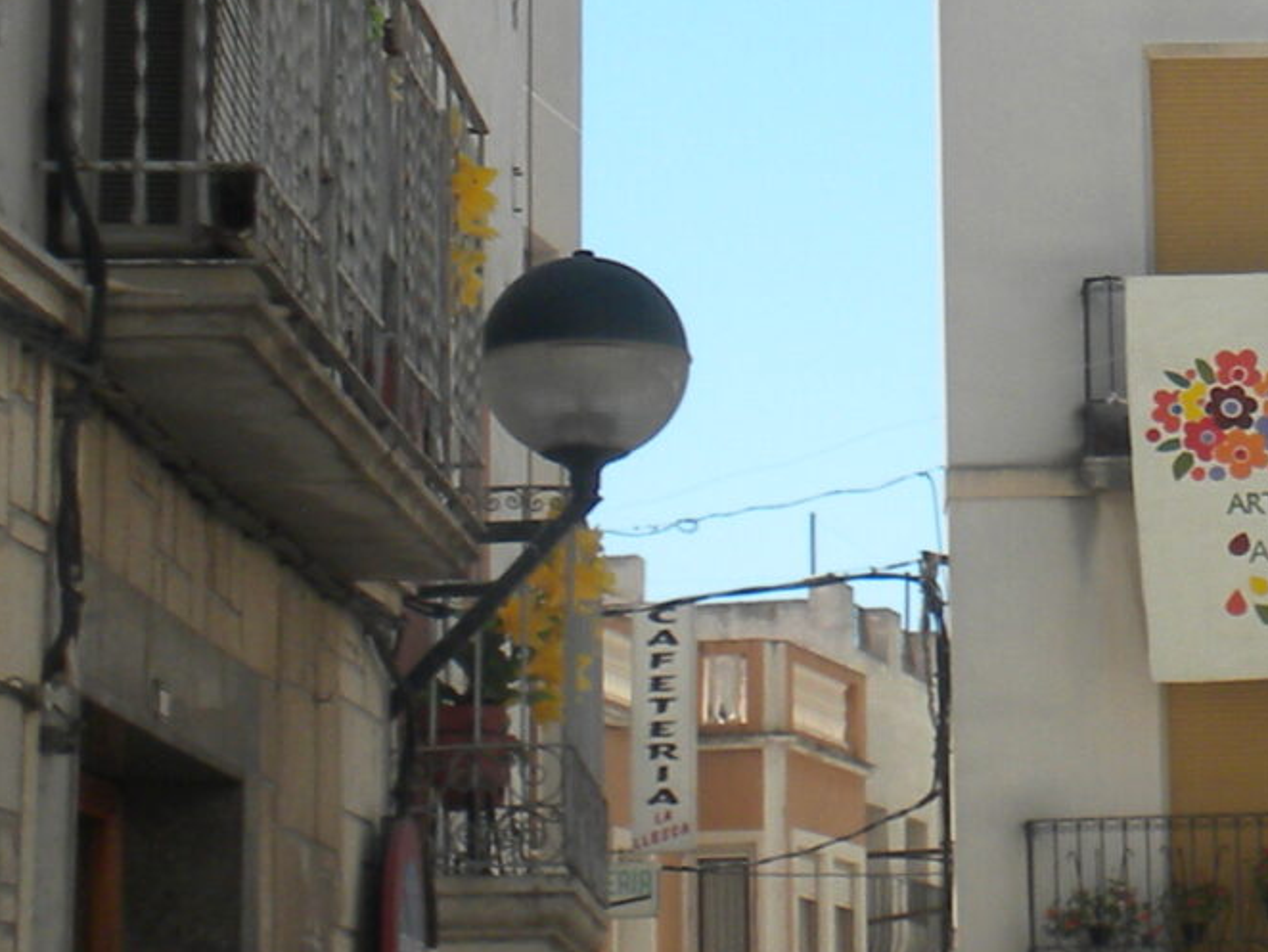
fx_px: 5240
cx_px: 1555
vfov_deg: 10.3
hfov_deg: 13.4
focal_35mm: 143
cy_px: 128
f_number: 10
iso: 64
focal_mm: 6.6
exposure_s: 1/82.7
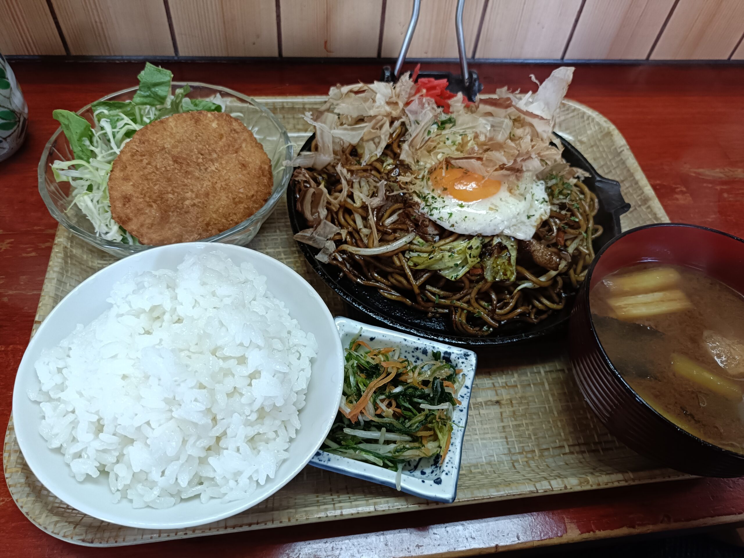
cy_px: 279
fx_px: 537
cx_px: 372
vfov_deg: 54.9
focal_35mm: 25
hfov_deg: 69.4
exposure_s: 1/50
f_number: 1.7
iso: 640
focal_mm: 4.7
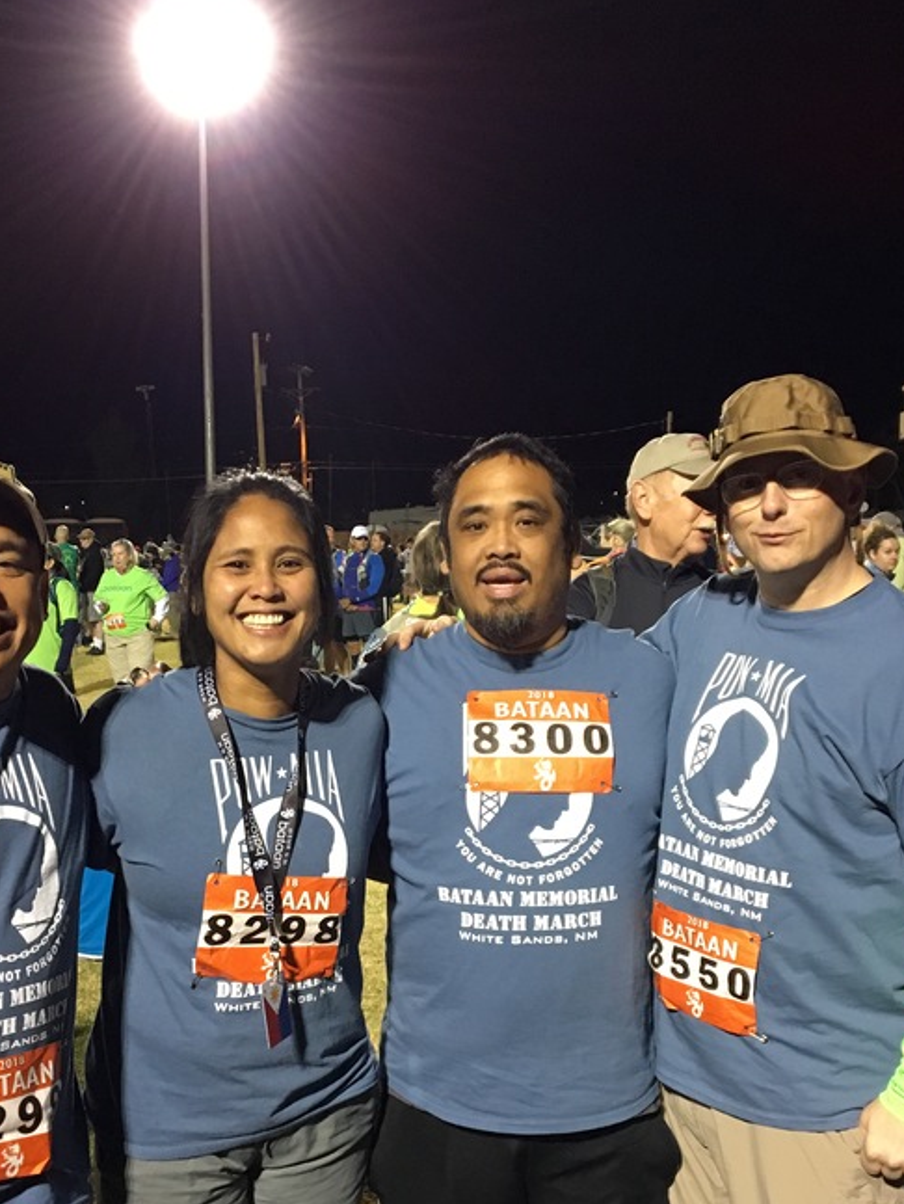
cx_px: 411
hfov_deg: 33.6
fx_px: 1496
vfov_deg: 43.3
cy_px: 787
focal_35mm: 43
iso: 200
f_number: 2.2
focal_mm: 4.15
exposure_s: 1/30
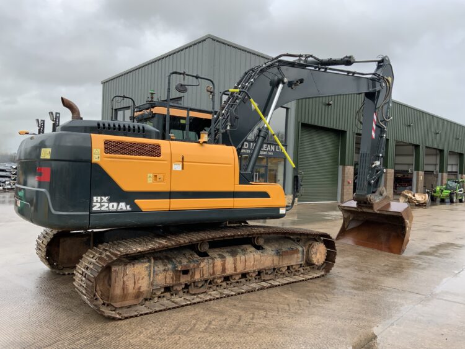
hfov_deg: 61.6
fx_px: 390
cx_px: 232
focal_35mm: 29
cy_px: 174
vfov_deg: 48.3
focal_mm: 3
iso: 16
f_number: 1.8
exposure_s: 1/305
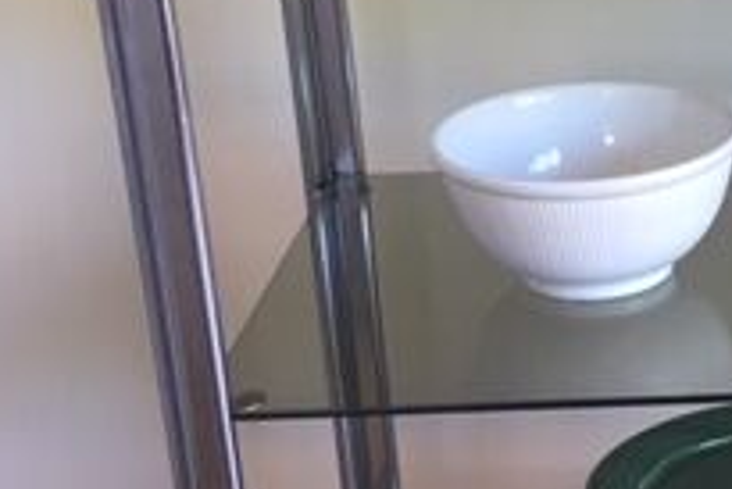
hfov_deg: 20.6
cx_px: 814
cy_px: 175
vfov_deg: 14.6
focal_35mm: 94
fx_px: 1913
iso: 100
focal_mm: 4.15
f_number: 2.2
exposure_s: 1/33
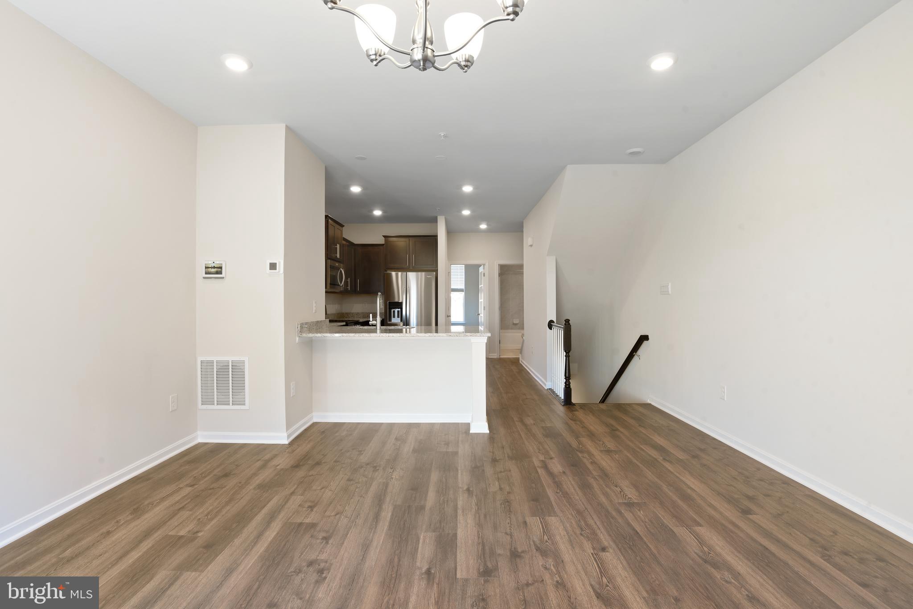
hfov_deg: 96.7
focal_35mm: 16
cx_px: 456
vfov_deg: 73.8
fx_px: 406
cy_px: 304
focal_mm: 16
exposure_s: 1/8
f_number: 9
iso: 400
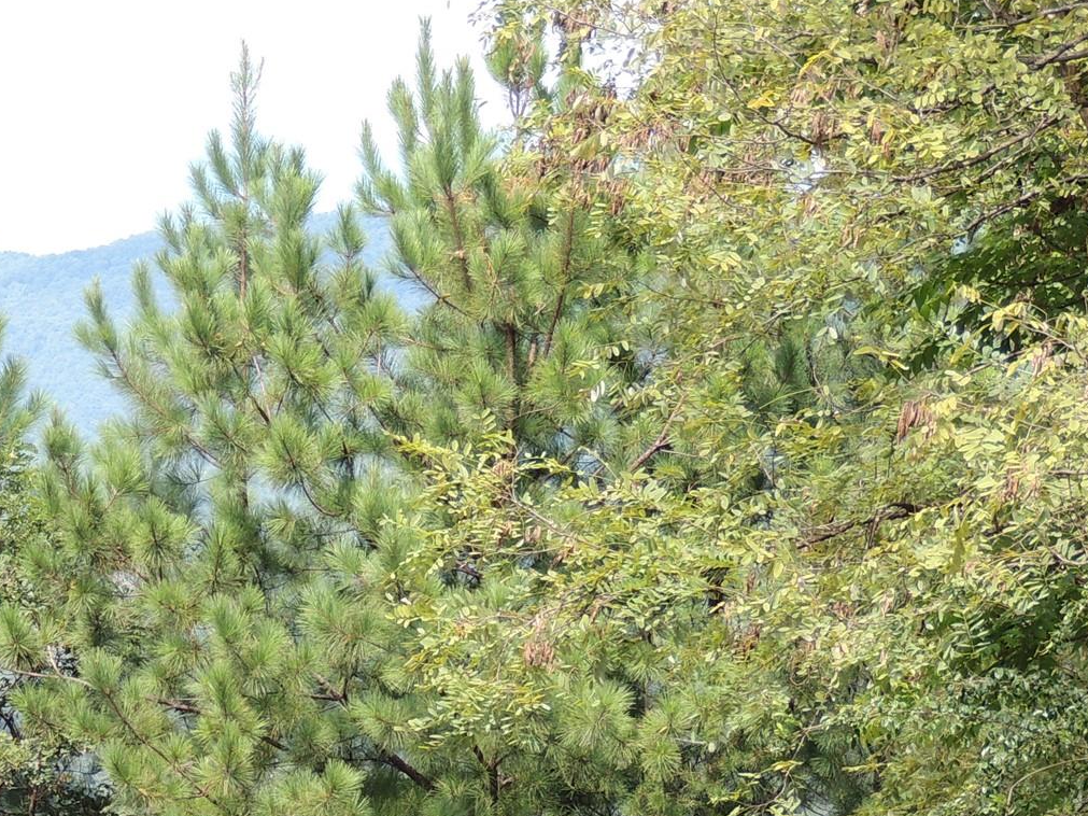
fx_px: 9868
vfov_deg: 4.7
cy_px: 746
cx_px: 19
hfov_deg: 6.3
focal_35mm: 314
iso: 100
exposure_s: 1/160
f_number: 4.4
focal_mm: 27.6
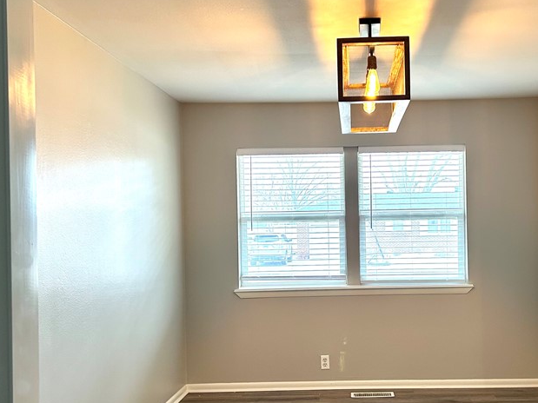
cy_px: 218
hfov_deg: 43.3
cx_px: 351
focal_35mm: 43
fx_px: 668
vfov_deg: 33.6
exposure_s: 1/120
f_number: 1.5
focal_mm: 5.7
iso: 125
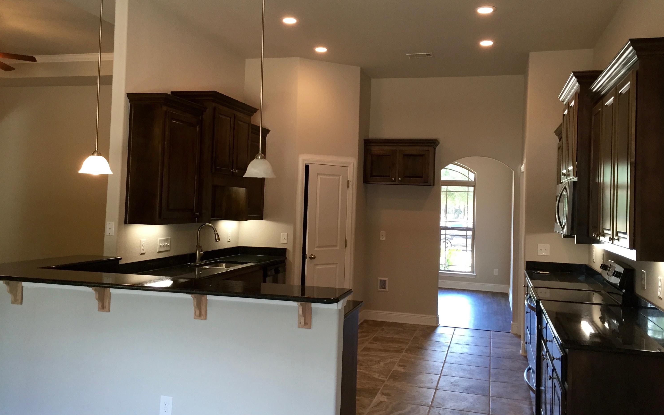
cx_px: 333
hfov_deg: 61.2
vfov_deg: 40.5
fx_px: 561
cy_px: 187
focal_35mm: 31
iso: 50
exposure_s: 1/30
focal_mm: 4.15
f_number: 2.2
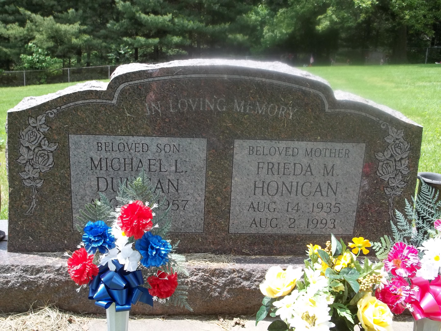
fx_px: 420
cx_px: 220
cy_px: 166
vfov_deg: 42.9
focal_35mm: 33
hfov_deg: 55.4
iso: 64
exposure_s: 1/320
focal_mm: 5.9
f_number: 3.3
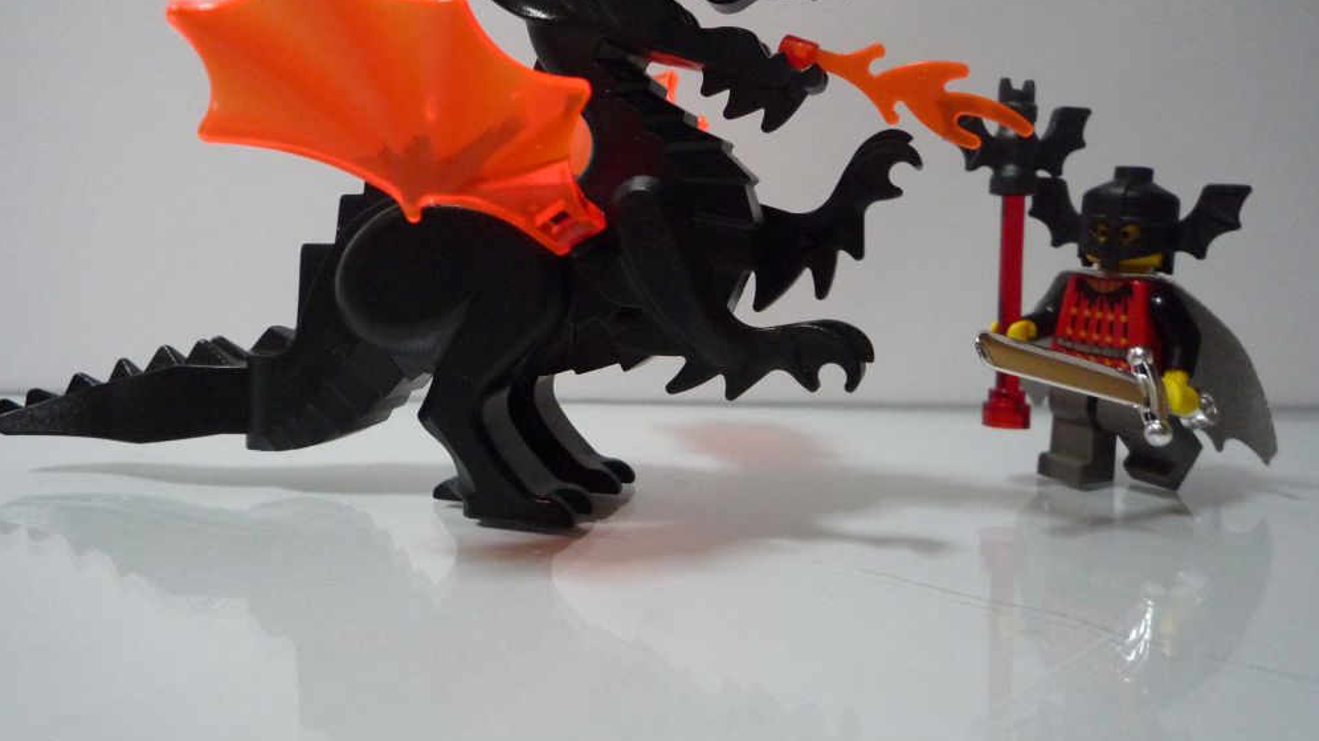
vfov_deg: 41.1
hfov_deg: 67.9
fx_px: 979
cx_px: 653
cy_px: 270
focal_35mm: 28
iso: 400
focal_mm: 4.4
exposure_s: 1/25
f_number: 2.8
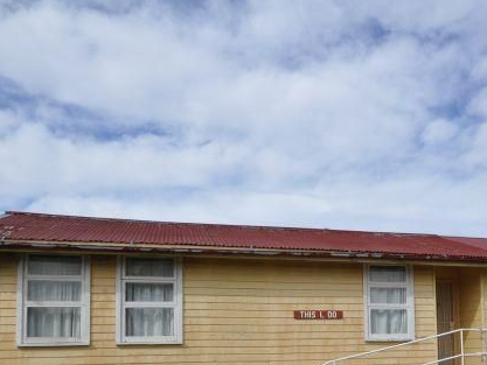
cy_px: 306
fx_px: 506
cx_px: 331
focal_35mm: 36
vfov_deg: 37.9
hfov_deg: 50.4
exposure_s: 1/400
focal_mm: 13
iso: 200
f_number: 10
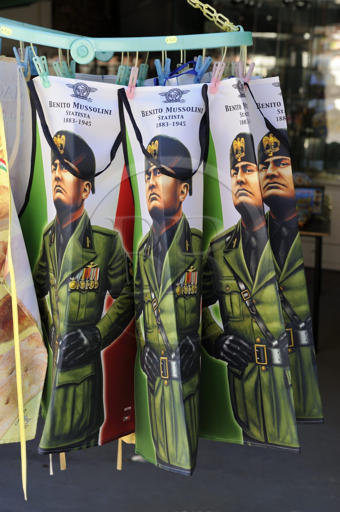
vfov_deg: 35.7
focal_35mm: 56
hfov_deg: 24.2
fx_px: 795
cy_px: 256
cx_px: 170
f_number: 5
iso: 200
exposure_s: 1/60
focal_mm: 56
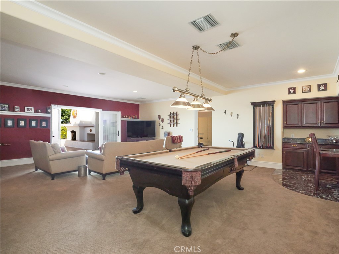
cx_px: 170
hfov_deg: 87.8
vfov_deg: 71.6
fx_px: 176
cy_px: 127
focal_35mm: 18
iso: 3200
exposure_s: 1/100
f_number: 8
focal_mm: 9
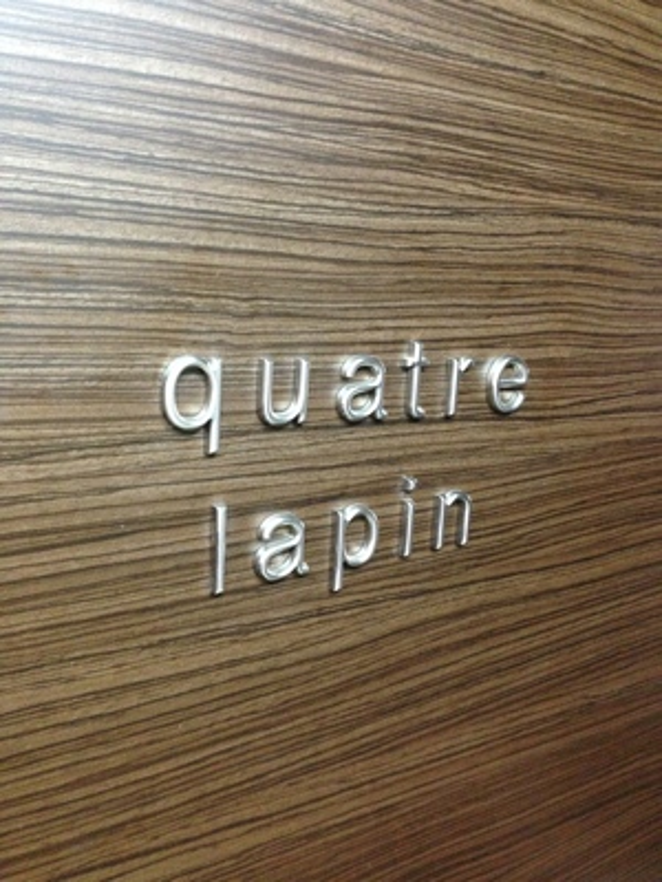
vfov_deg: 55.4
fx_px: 841
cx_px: 331
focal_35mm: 33
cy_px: 441
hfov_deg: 42.9
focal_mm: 4.12
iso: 400
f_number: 2.4
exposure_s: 1/15
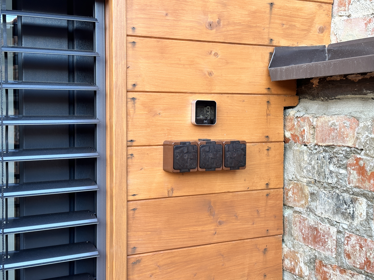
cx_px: 187
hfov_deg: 39.7
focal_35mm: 48
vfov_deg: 30.3
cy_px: 140
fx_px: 519
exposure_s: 1/121
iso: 80
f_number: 1.78
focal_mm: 6.86
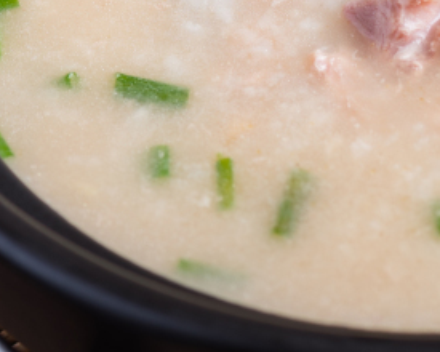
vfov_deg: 4.2
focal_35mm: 367
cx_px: 424
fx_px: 4779
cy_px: -48
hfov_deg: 5.3
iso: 100
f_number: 7.1
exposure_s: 1/200
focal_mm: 105
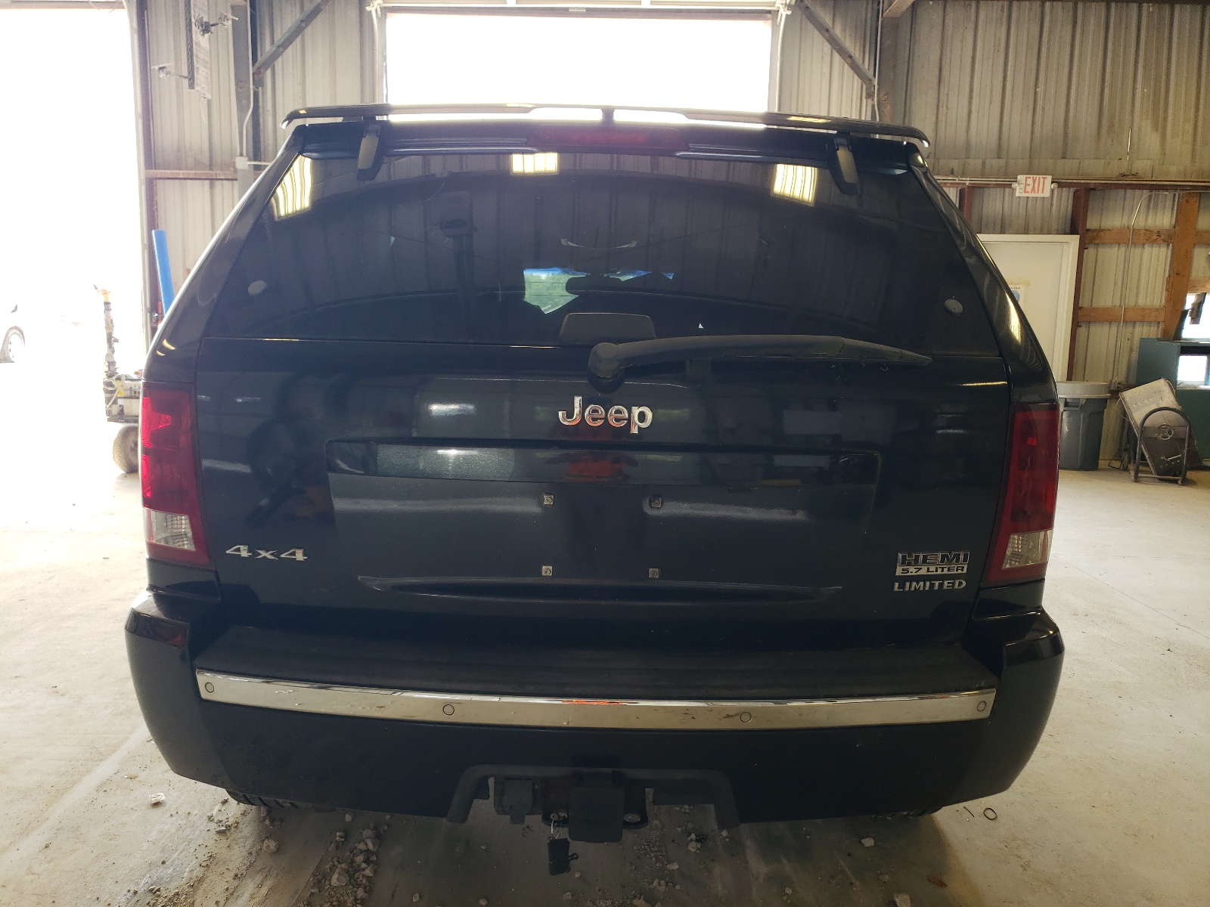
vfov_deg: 53.1
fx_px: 909
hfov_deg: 67.3
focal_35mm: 26
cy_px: 454
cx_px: 605
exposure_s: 1/130
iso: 50
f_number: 1.5
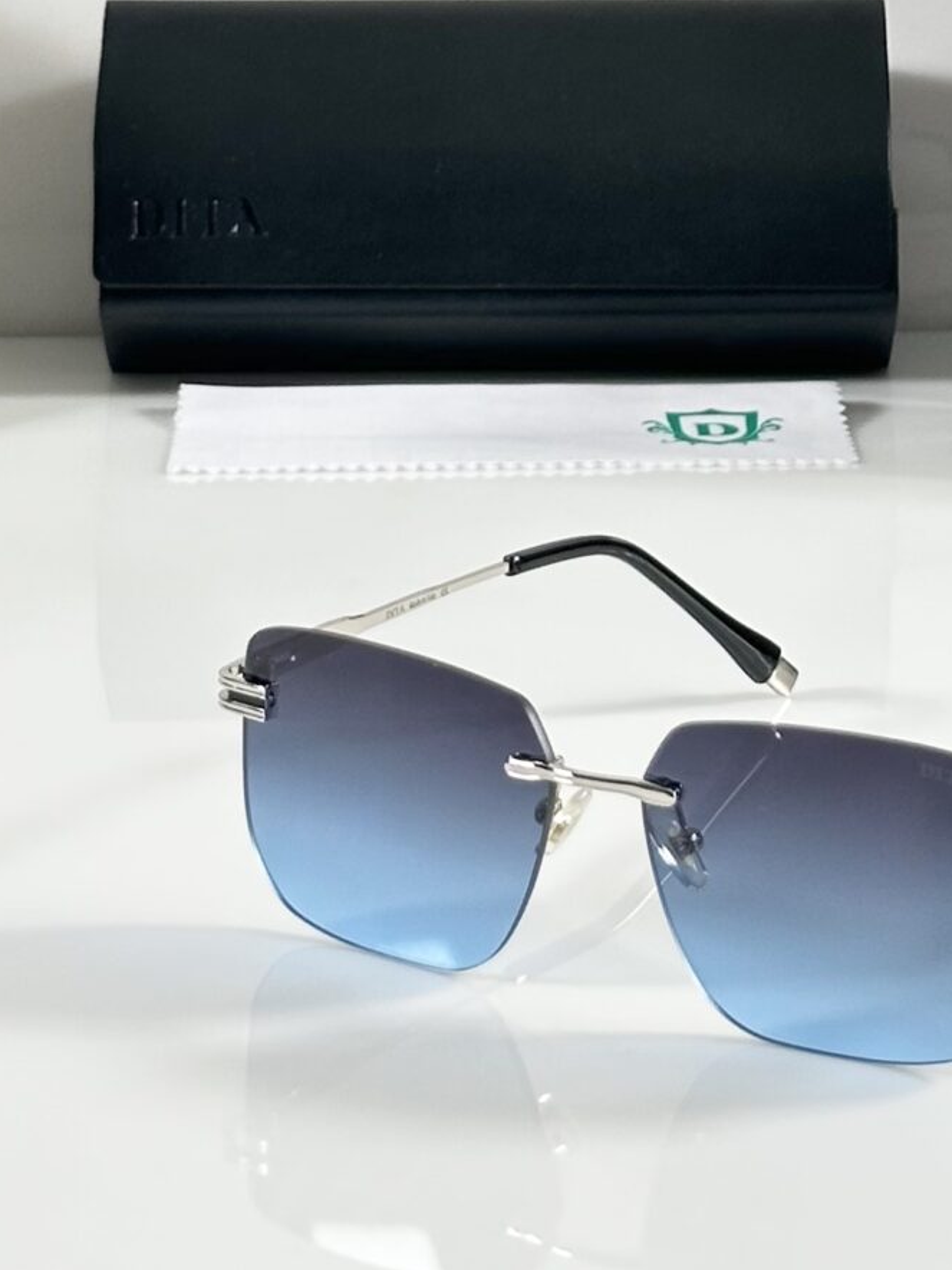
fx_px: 5097
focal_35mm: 139
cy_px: -253
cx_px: 682
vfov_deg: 13.8
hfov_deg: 10.7
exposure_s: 1/50
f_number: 1.78
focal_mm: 6.86
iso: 64
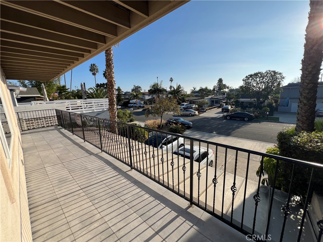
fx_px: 121
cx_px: 162
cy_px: 121
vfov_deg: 89.9
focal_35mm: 13
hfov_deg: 106.2
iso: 32
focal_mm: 1.57
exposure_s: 1/1325
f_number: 1.8
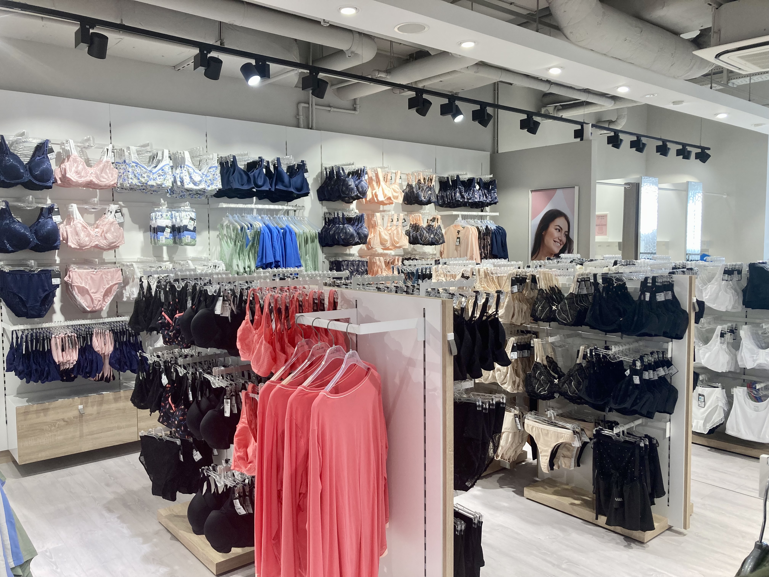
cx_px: 384
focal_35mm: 28
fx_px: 622
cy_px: 288
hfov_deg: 63.4
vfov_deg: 49.7
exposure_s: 1/100
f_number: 1.8
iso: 50
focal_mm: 3.99
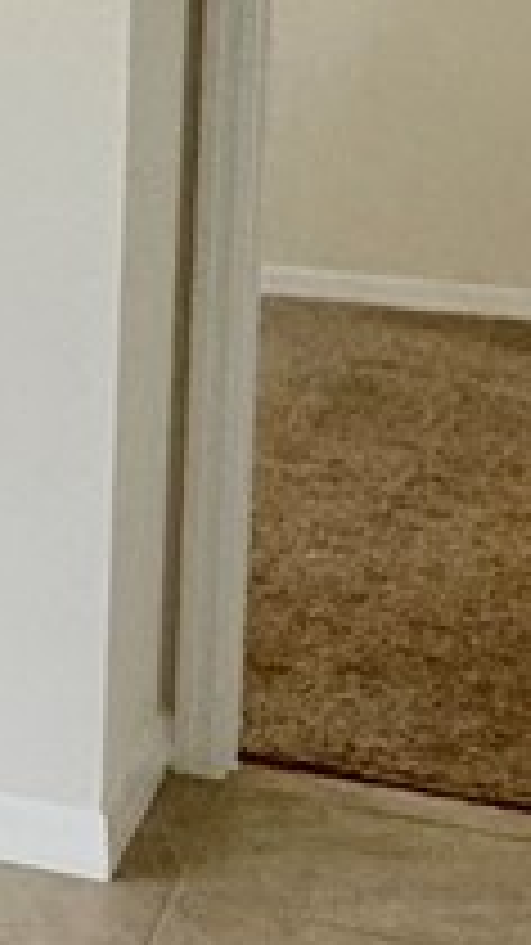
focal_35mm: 116
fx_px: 2906
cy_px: 18
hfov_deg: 8.3
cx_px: -1233
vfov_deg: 18.0
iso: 200
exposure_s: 1/120
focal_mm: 2.22
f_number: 2.2
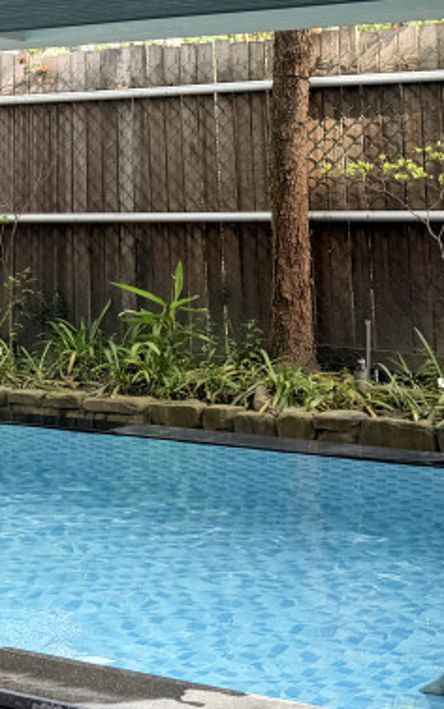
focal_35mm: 81
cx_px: 49
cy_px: -28
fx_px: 1566
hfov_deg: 15.9
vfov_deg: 24.2
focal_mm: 6.76
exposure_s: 1/494
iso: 80
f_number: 1.78
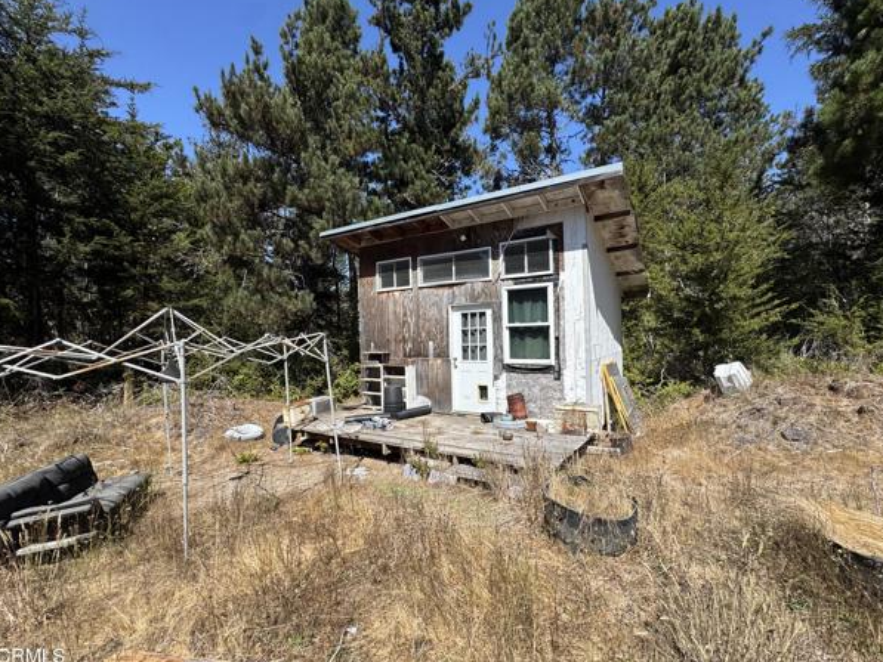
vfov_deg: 81.8
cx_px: 467
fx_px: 383
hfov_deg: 98.0
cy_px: 334
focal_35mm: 15
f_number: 2.2
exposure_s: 1/1789
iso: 40
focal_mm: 2.22
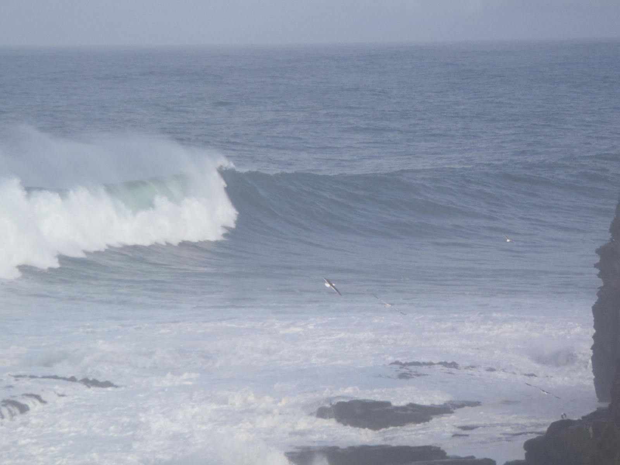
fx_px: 2508
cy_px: 232
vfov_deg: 10.6
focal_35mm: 140
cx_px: 310
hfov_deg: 14.1
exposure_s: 1/640
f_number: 5.9
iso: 200
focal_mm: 25
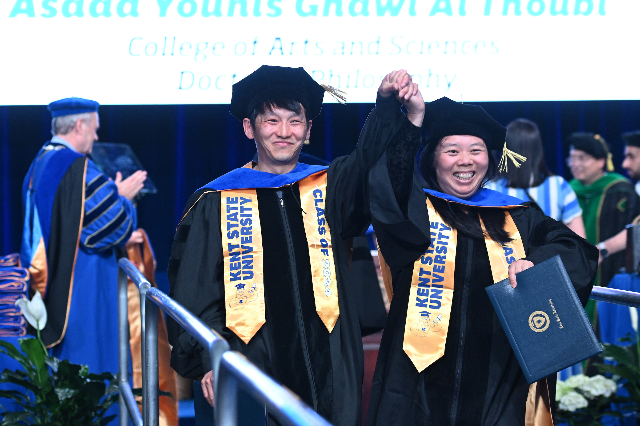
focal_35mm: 105
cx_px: 320
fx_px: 1866
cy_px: 213
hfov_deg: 19.5
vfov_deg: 13.0
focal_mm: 70
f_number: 2.8
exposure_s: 1/400
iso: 2500
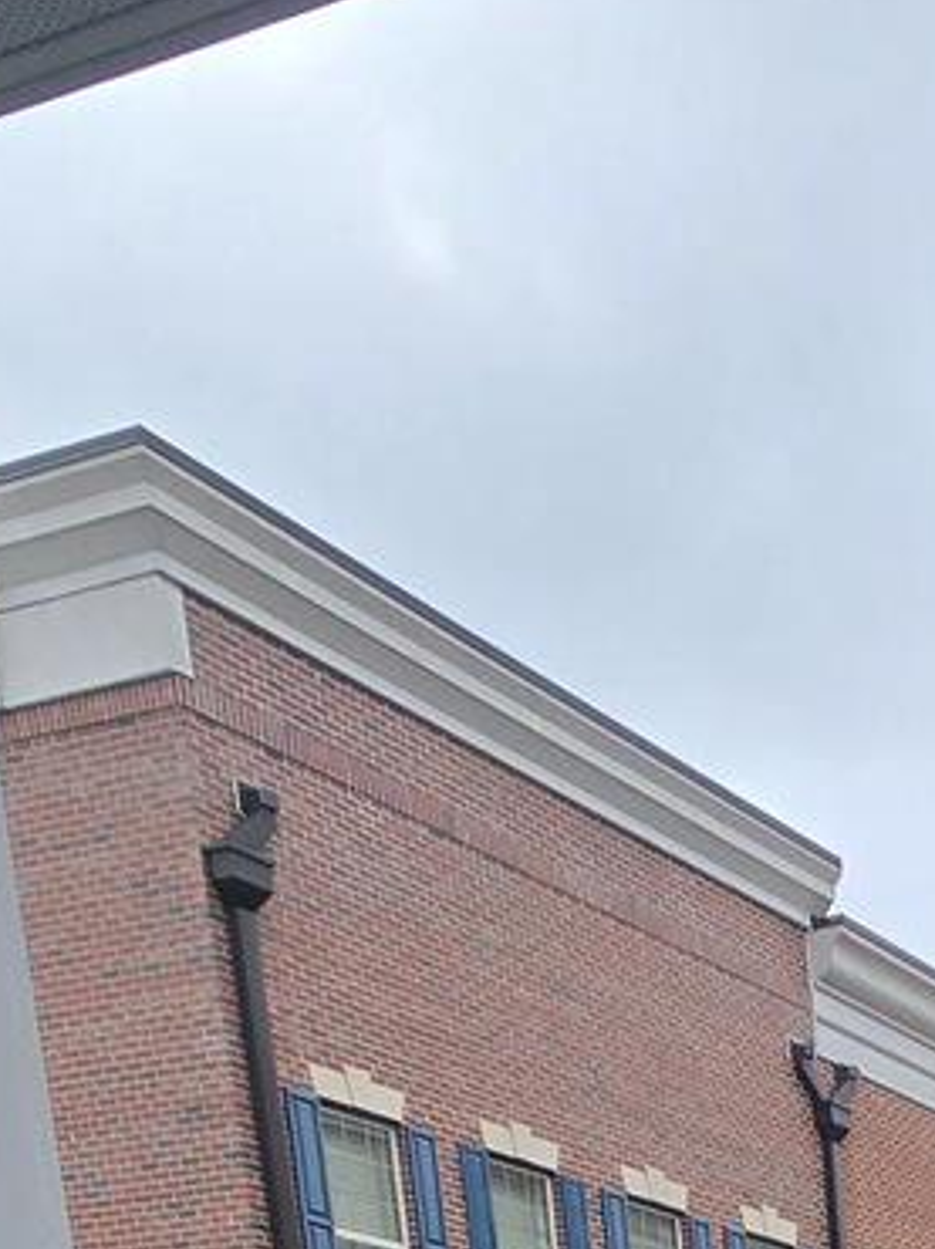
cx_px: 1357
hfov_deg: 22.6
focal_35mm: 54
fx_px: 1947
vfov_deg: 22.6
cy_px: 2191
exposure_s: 1/947
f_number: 2.2
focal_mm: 2.2
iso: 50
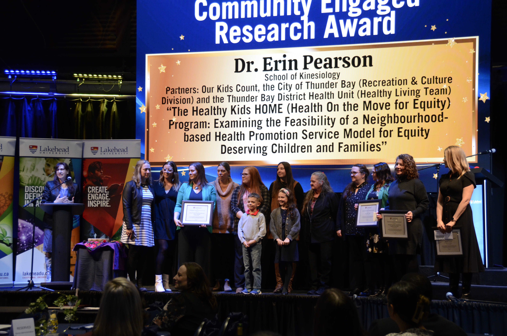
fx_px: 1012
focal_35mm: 72
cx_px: 254
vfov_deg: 18.8
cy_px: 168
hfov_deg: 28.1
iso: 1250
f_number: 5.6
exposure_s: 1/125
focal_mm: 48
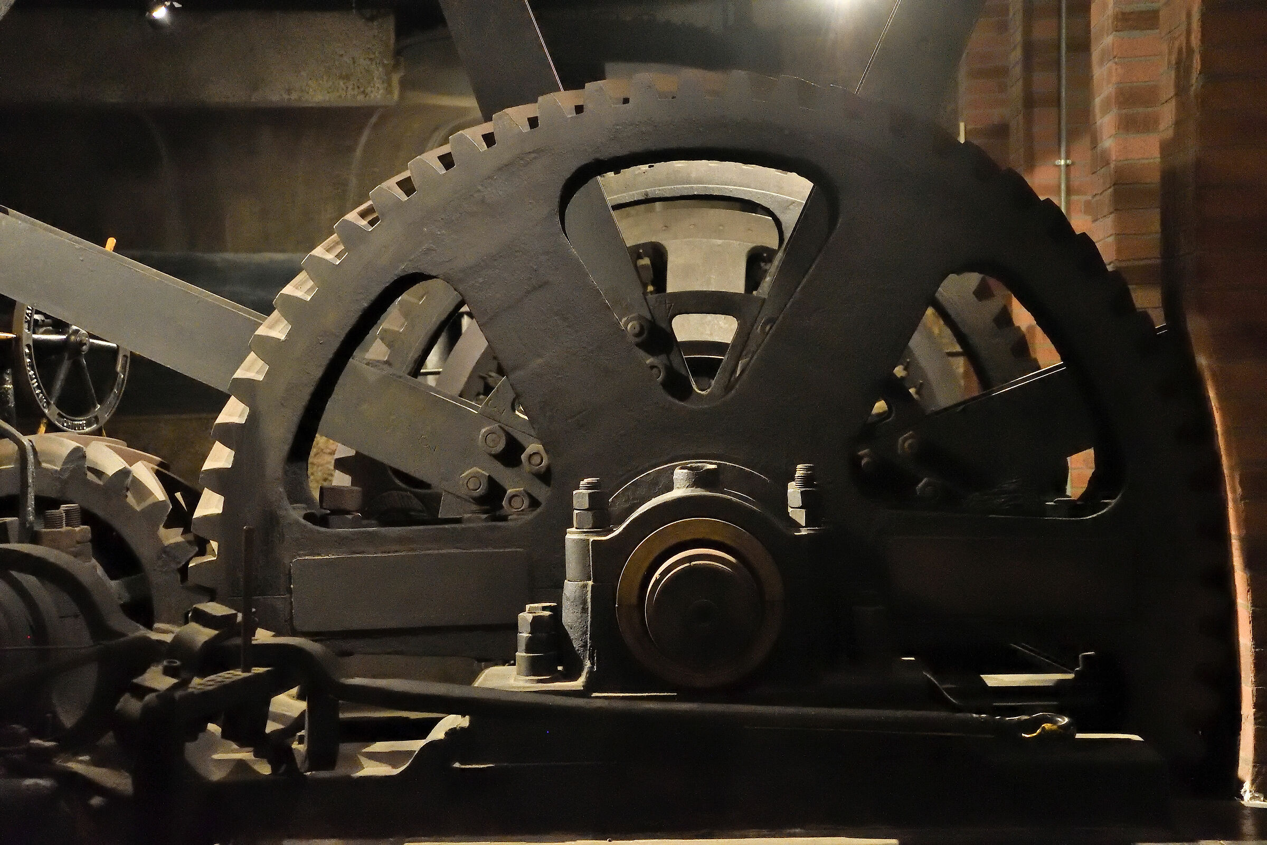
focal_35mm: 66
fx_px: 2323
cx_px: 634
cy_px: 422
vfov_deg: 20.6
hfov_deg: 30.5
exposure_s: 1/125
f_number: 4.8
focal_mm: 44
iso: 6400
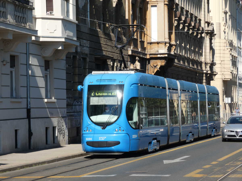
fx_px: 923
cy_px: 90
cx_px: 121
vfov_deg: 11.2
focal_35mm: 132
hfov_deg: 14.9
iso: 80
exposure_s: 1/320
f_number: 5.2
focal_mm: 23.7
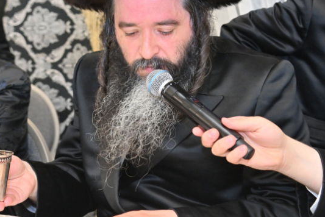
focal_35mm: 73
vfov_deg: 18.6
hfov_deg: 27.7
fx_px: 659
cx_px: 170
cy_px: 60
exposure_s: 1/200
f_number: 4.5
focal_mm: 38
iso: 800
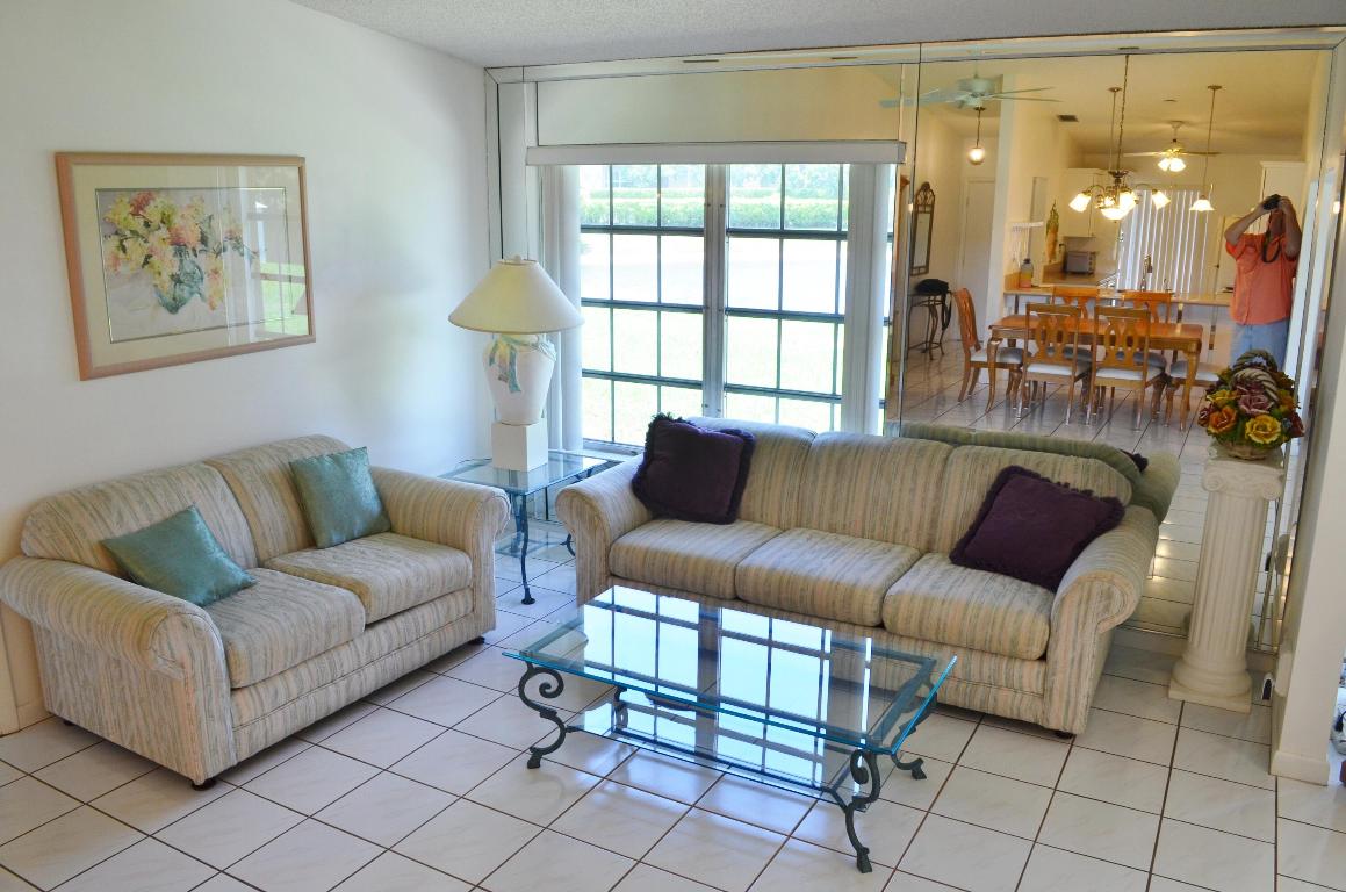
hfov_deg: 67.5
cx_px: 673
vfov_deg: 47.7
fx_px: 1008
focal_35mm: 27
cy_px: 446
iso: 400
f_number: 8
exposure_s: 1/60
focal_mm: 18
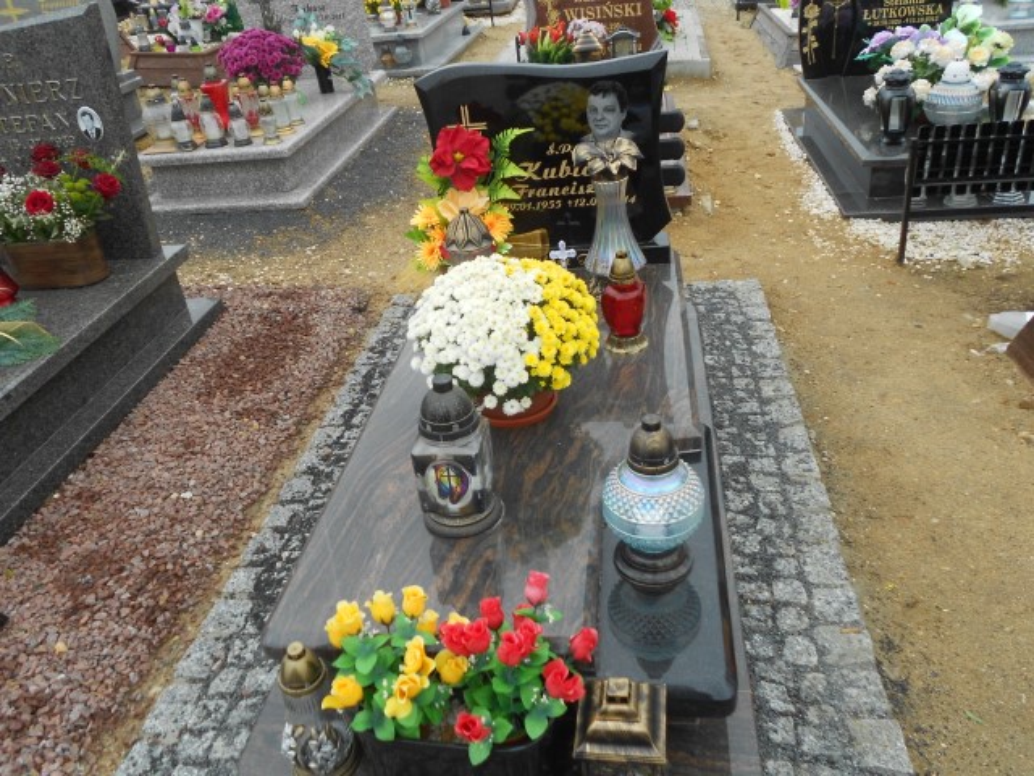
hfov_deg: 61.7
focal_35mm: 29
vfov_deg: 48.2
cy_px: 388
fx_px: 866
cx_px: 517
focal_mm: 5.1
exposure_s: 1/100
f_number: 3.4
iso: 80
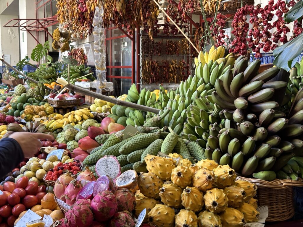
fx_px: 420
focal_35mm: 48
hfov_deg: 39.7
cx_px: 152
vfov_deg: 30.3
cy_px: 114
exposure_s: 1/50
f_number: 1.78
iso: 80
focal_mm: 6.86
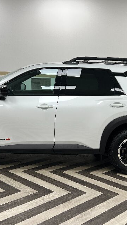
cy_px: 117
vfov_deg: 45.5
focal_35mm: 45
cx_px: 62
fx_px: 269
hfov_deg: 26.5
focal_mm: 5.7
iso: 50
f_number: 1.5
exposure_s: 1/120
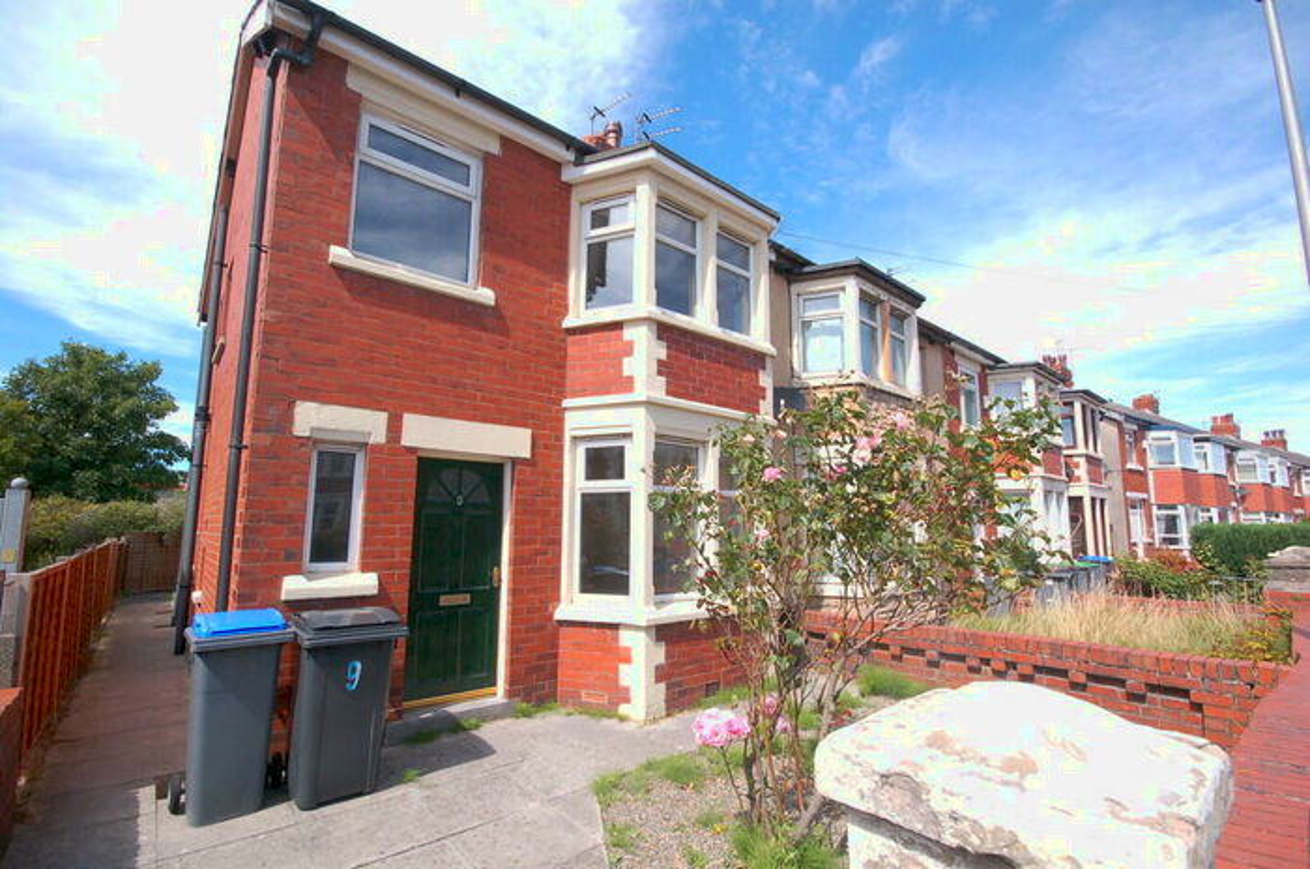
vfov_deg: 77.1
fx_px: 545
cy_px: 434
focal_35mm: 15
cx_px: 655
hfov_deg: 100.5
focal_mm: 10
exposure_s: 1/400
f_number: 10
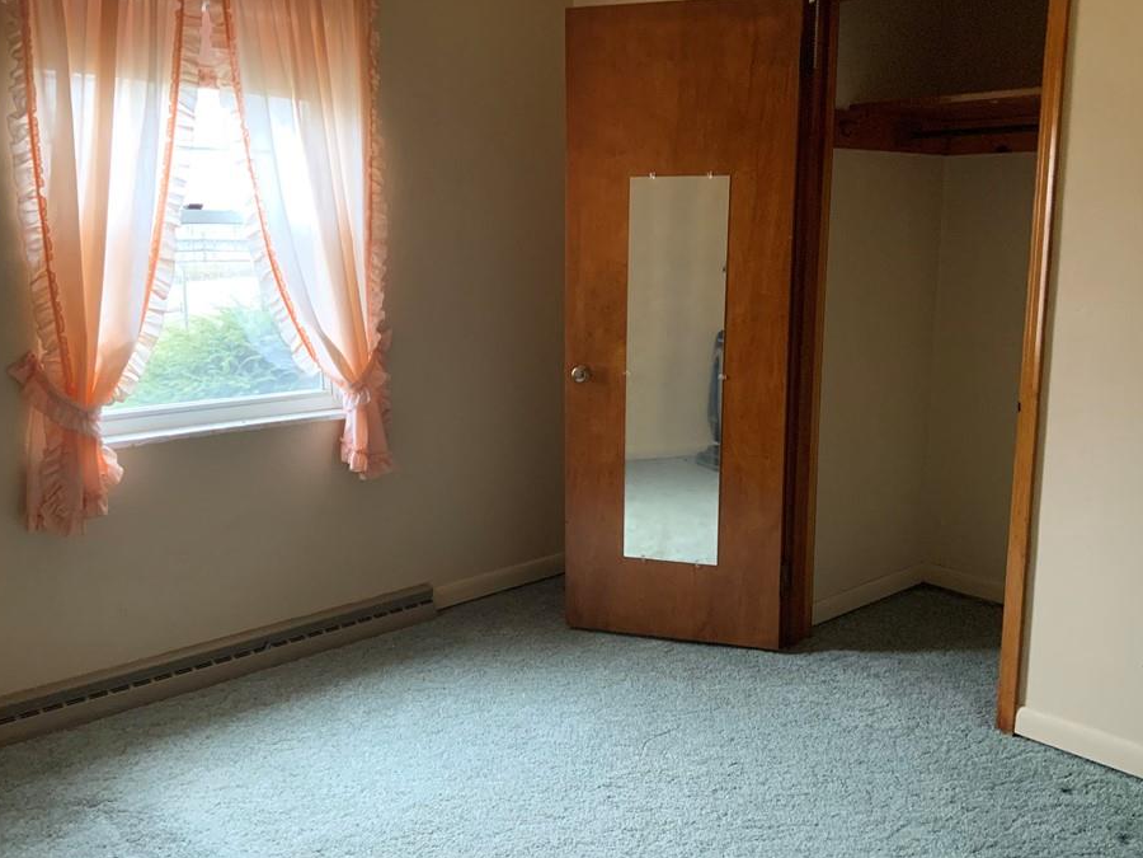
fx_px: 1090
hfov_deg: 55.3
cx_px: 555
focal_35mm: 33
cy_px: 403
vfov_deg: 42.9
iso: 250
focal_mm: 3
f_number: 1.8
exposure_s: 1/60
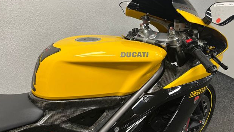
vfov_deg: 40.2
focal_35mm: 29
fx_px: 180
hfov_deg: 66.0
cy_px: 67
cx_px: 115
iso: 125
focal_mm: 5.1
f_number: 1.6
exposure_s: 1/100
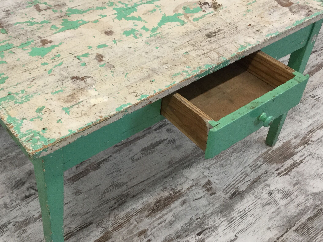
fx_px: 448
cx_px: 142
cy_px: 104
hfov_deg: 39.6
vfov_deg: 30.2
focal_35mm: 48
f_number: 2.4
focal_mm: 3.3
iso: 64
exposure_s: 1/33
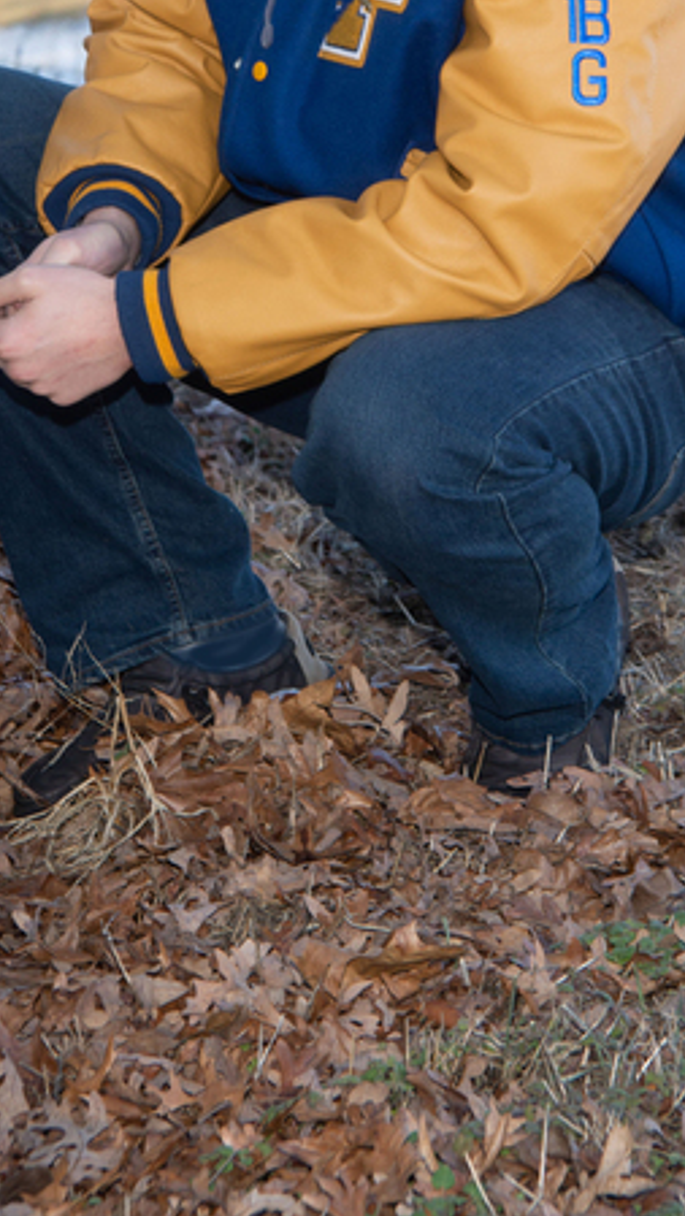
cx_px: 303
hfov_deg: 6.6
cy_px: 203
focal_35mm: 183
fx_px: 5901
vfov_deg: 11.7
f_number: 10
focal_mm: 98
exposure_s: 1/200
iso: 400
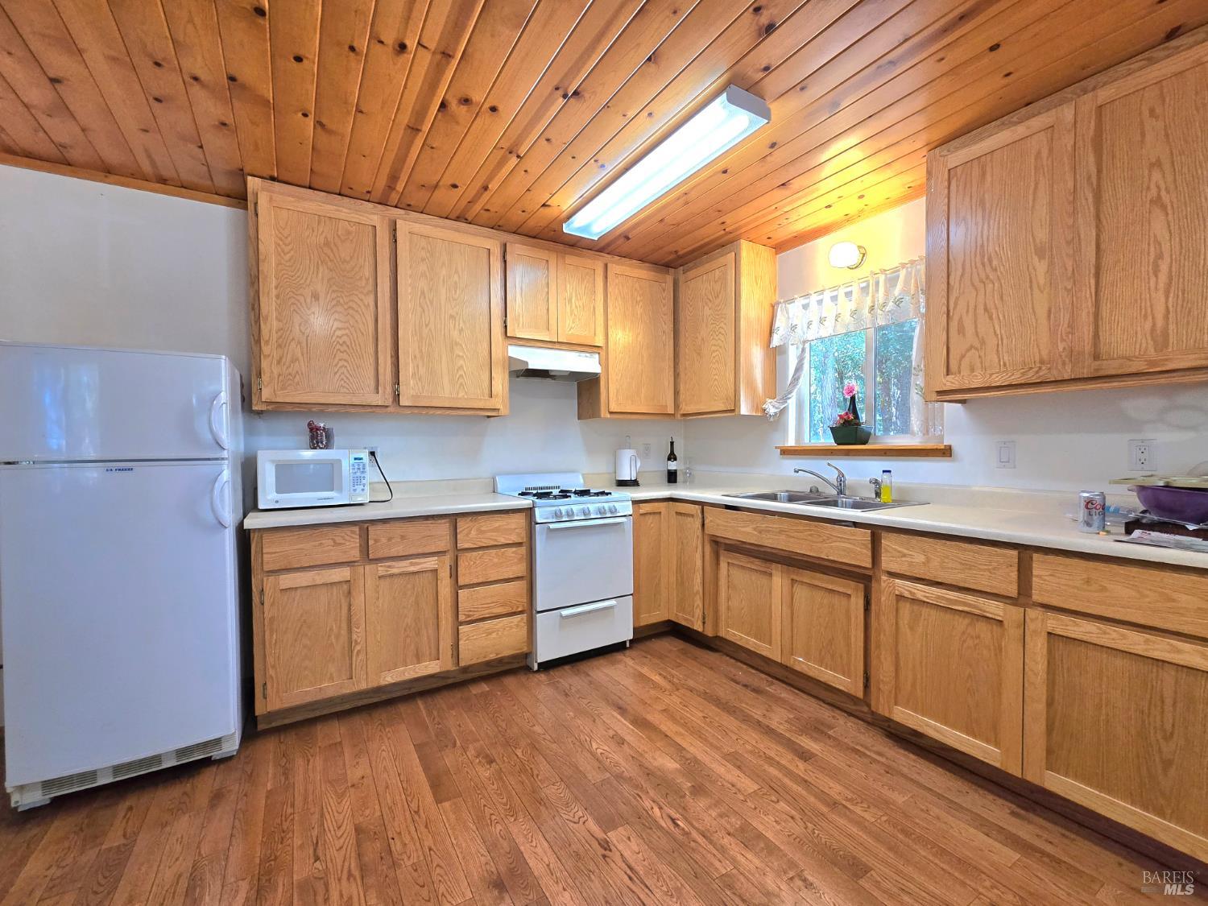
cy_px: 453
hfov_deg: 106.2
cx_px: 604
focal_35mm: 13
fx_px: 454
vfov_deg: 89.9
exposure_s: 1/60.2
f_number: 2.2
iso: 200
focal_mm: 2.2
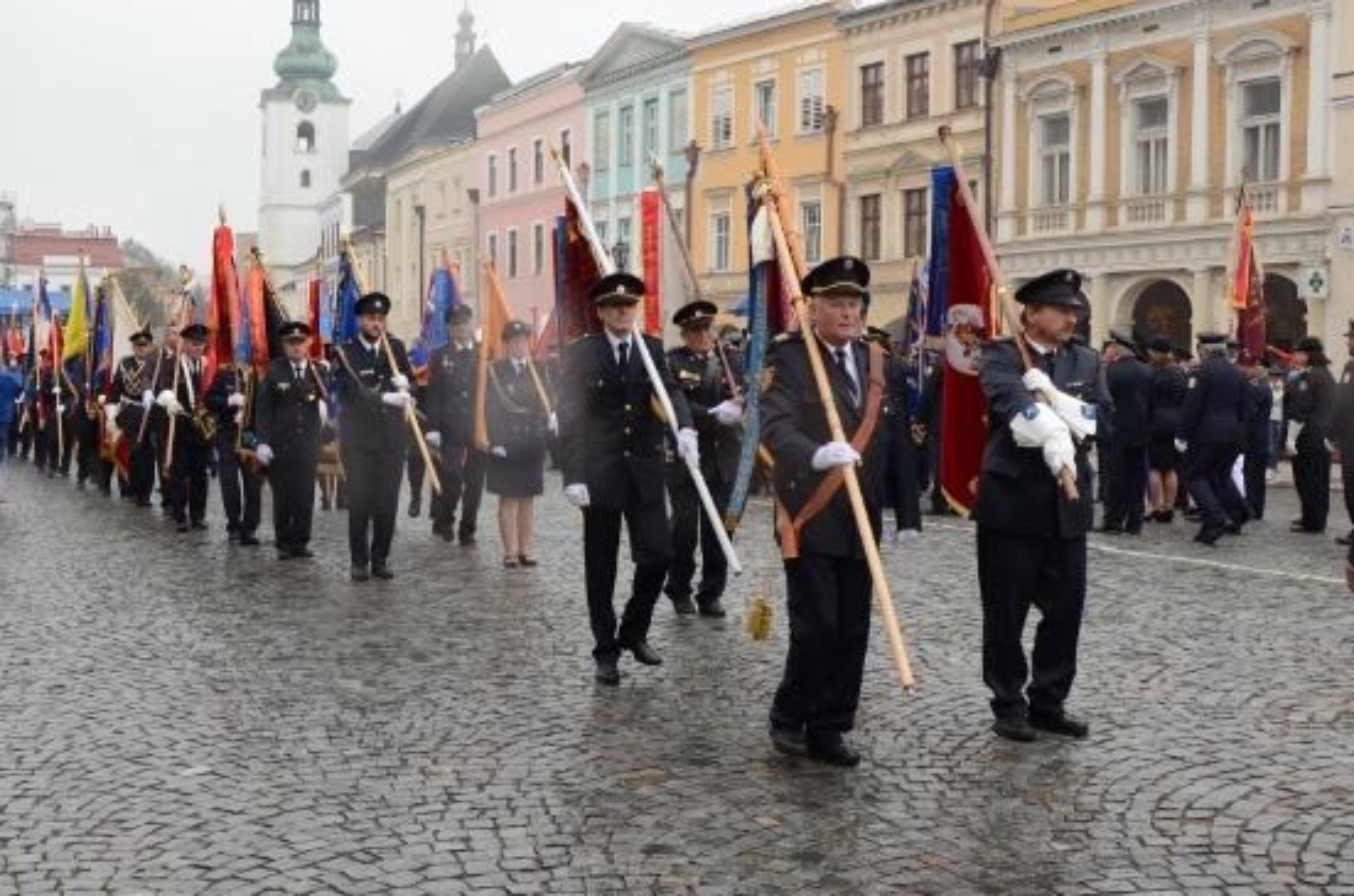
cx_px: 624
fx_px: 1716
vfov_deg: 29.3
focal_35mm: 46
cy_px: 444
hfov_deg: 43.0
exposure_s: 1/400
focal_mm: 21
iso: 1000
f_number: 8
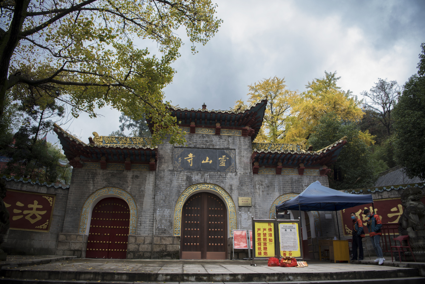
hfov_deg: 73.7
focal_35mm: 24
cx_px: 212
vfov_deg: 53.2
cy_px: 142
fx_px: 283
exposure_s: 1/250
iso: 100
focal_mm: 24
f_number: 3.2
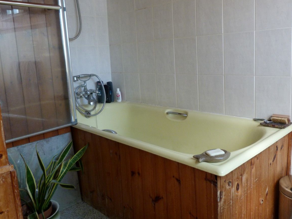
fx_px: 262
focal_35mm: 31
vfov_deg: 45.4
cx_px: 162
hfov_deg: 58.2
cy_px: 99
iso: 160
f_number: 2.8
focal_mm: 4.5
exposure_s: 1/60
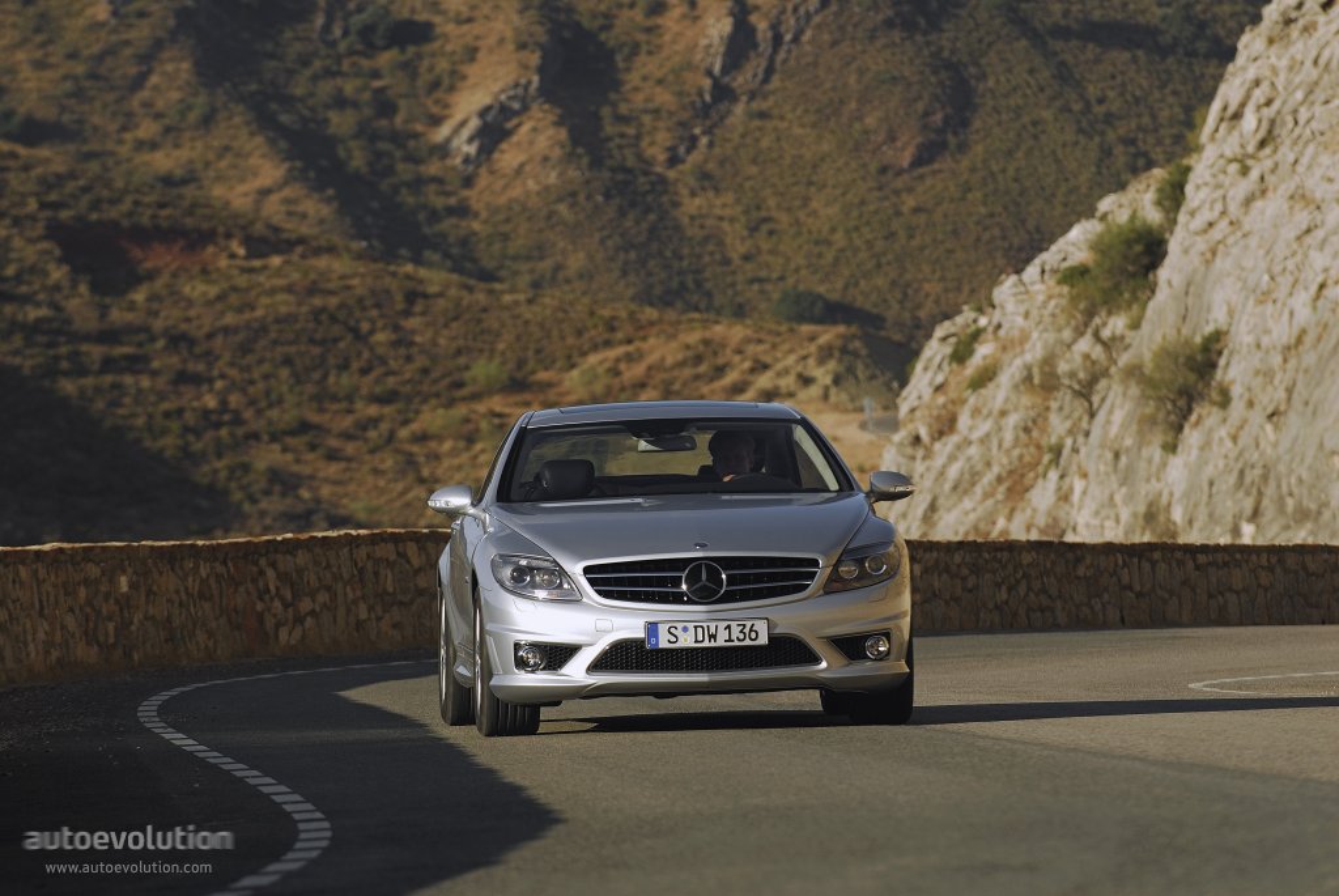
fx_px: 11169
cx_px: 670
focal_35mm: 300
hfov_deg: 6.9
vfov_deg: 4.6
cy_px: 448
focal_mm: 200
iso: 100
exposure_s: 1/500
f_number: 5
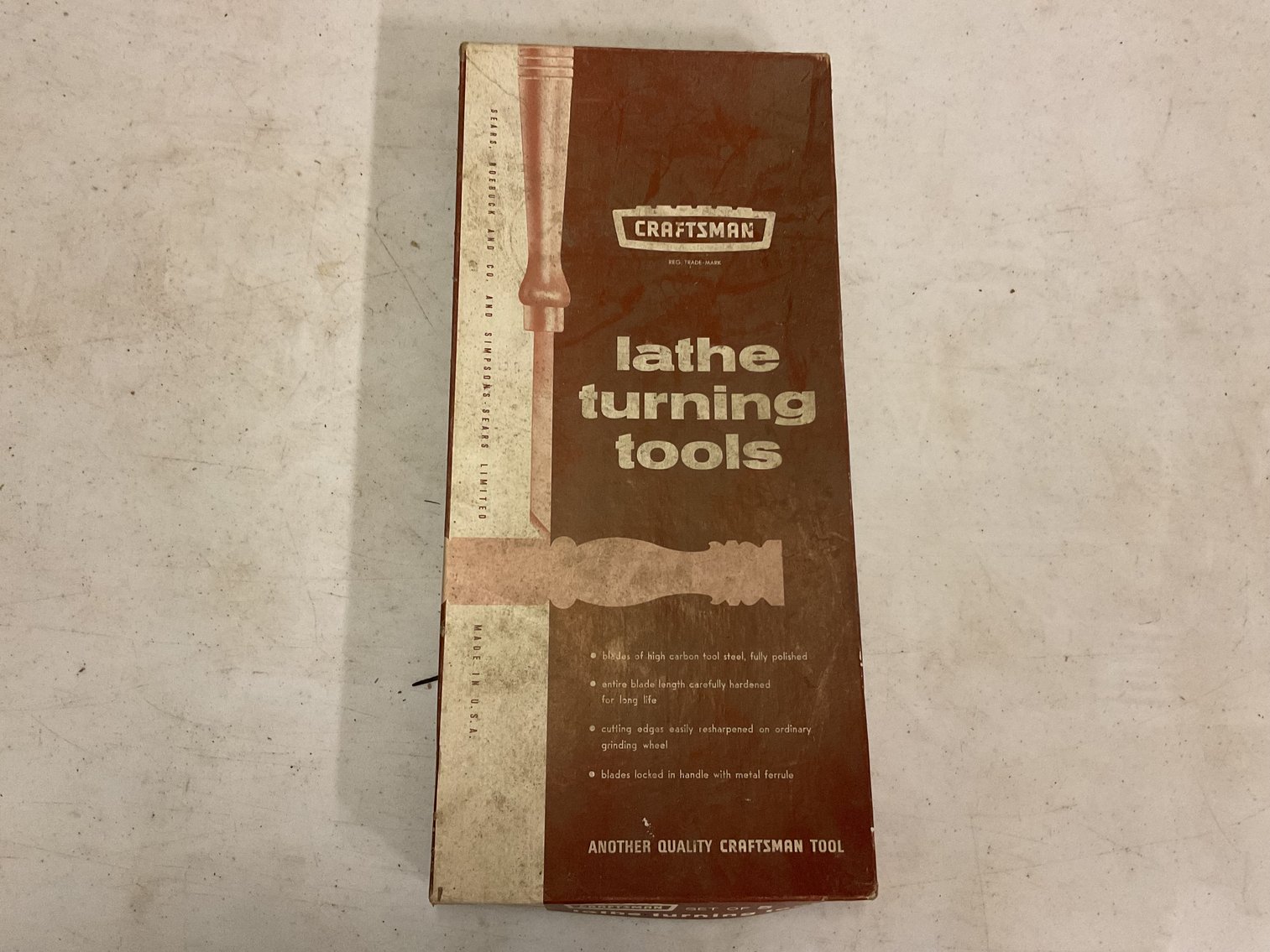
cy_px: 476
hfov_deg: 61.7
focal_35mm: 29
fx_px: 1064
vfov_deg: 48.2
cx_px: 635
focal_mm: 3
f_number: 1.8
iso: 250
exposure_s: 1/60
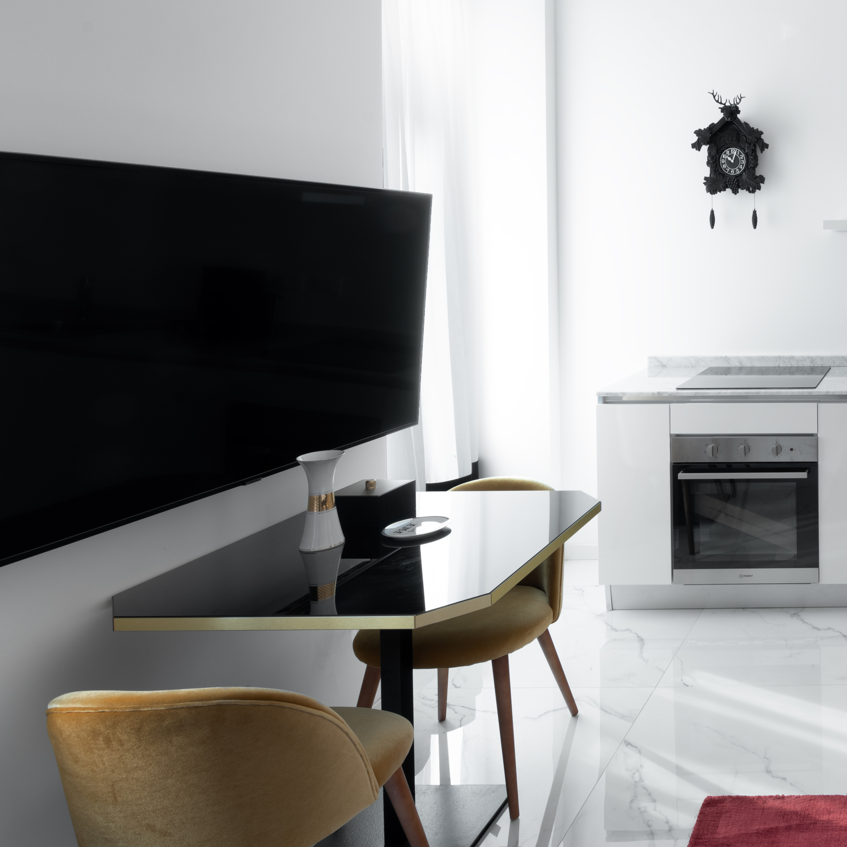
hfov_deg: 45.1
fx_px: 747
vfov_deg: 57.6
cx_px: 926
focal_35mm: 27
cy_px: 275
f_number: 11
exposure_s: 3
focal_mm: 14
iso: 100
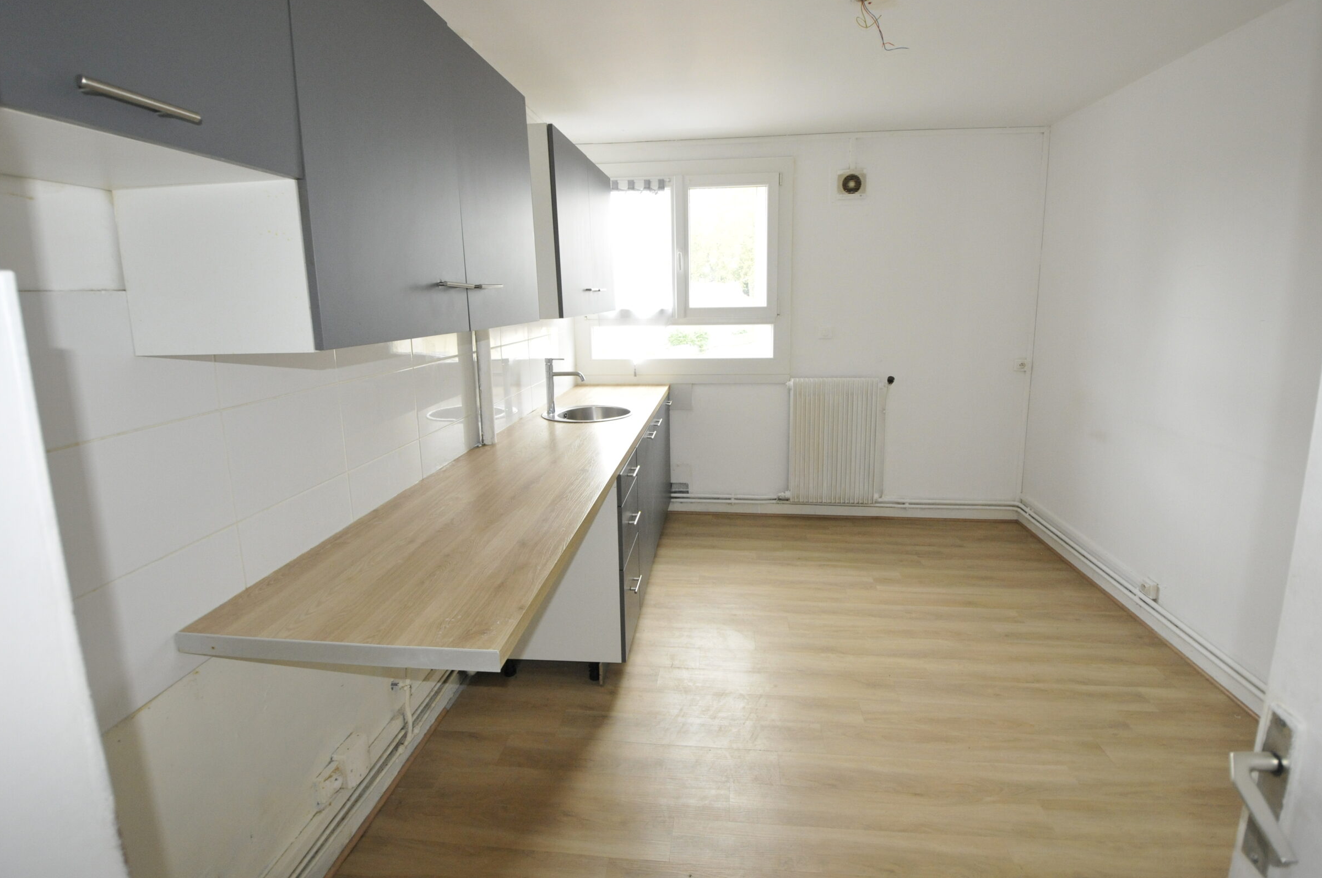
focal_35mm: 16
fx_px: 587
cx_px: 673
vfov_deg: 73.5
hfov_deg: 96.8
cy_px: 416
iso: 1100
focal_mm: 10
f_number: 5
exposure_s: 1/60
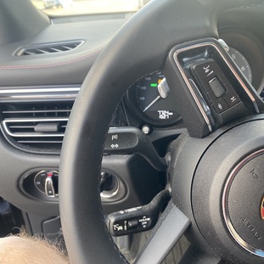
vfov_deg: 52.5
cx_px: 169
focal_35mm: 31
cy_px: 133
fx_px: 267
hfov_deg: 51.8
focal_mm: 4.25
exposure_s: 1/61
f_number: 1.8
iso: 100
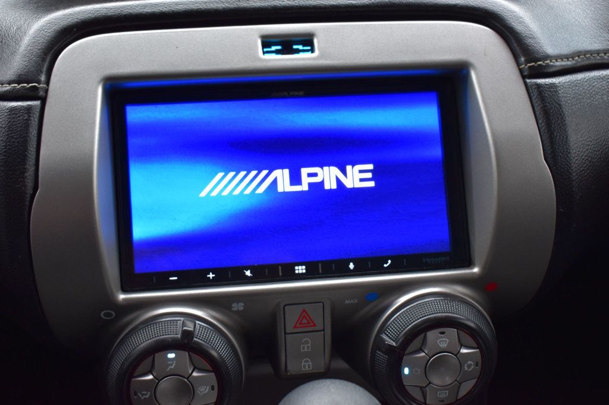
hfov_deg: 41.1
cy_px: 202
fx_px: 812
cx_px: 304
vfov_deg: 28.1
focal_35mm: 48
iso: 500
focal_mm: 32
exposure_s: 1/15
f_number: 6.3
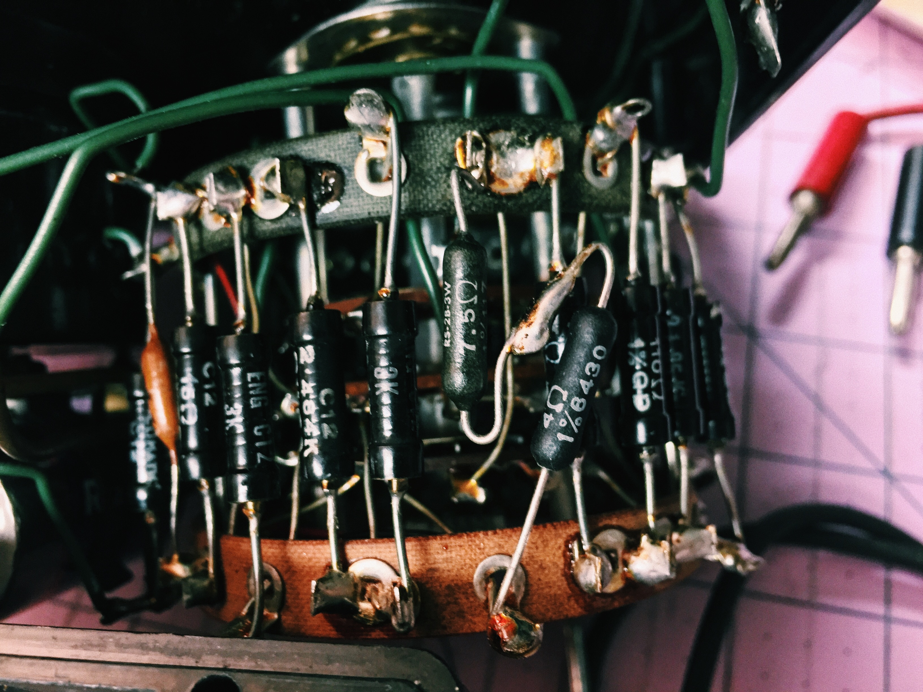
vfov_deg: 48.2
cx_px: 462
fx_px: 773
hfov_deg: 61.7
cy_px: 346
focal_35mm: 29
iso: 250
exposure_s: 1/20
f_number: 2.2
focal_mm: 4.15
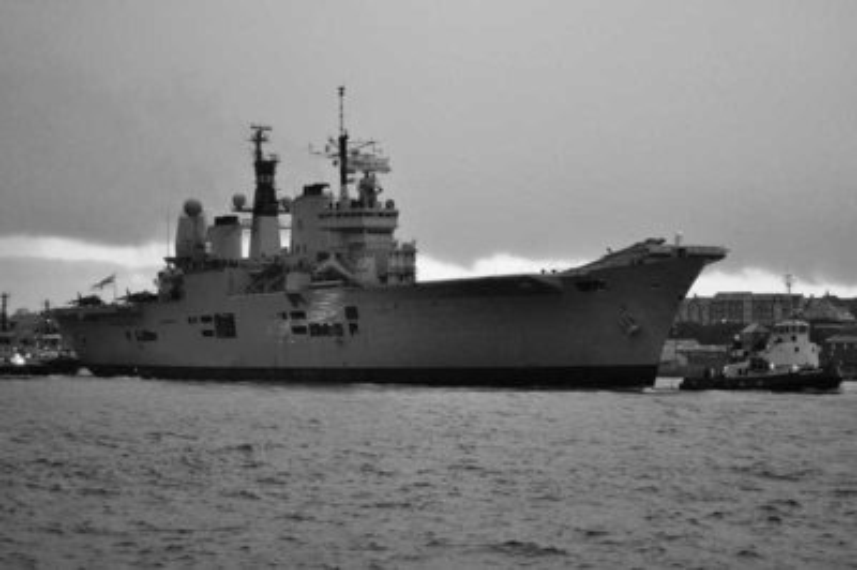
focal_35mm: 82
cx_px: 428
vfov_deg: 16.5
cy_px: 285
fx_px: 1962
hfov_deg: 24.6
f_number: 5.6
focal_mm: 55
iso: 800
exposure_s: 1/40
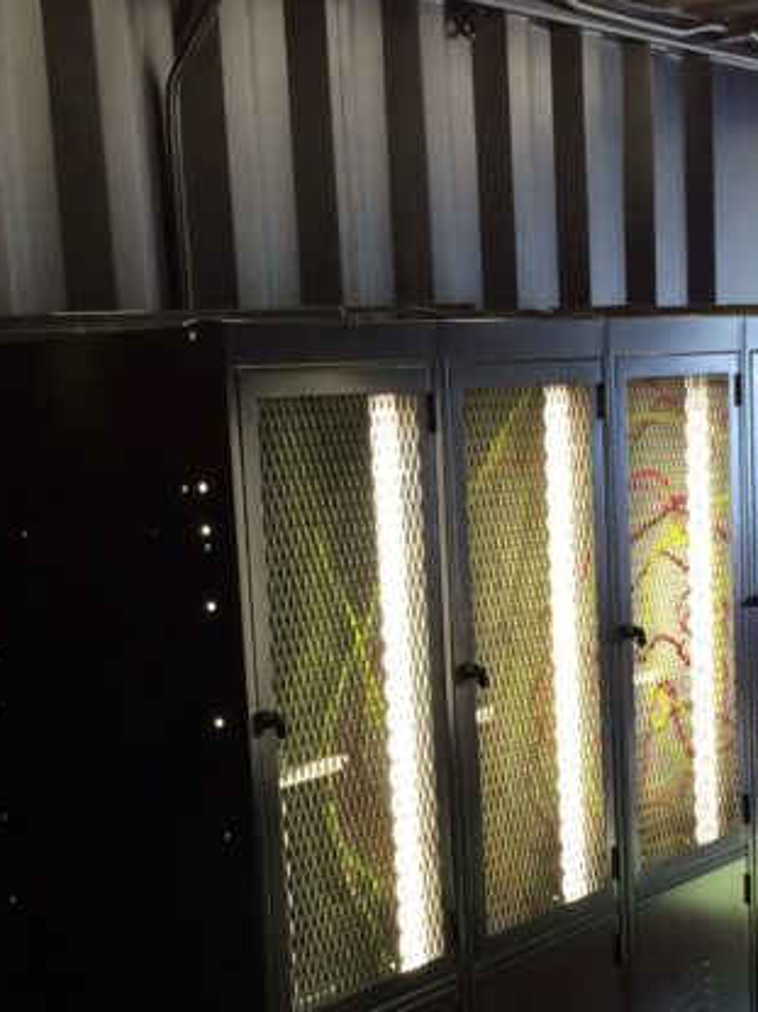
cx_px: 319
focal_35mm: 74
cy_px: 875
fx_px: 2162
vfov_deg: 25.6
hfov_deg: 19.9
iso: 40
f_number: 2.2
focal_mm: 4.12
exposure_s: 1/30
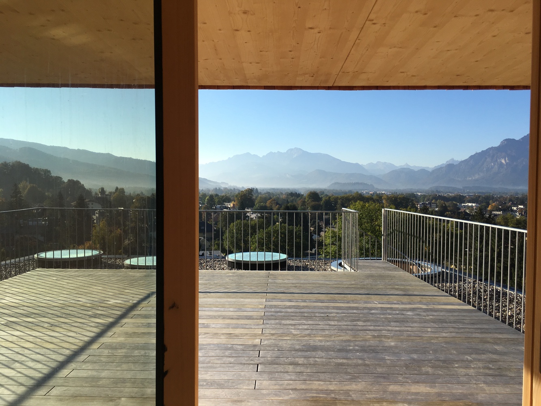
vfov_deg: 48.2
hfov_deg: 61.7
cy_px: 203
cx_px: 270
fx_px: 453
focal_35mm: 29
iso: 25
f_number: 2.2
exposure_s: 1/1603
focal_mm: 4.15
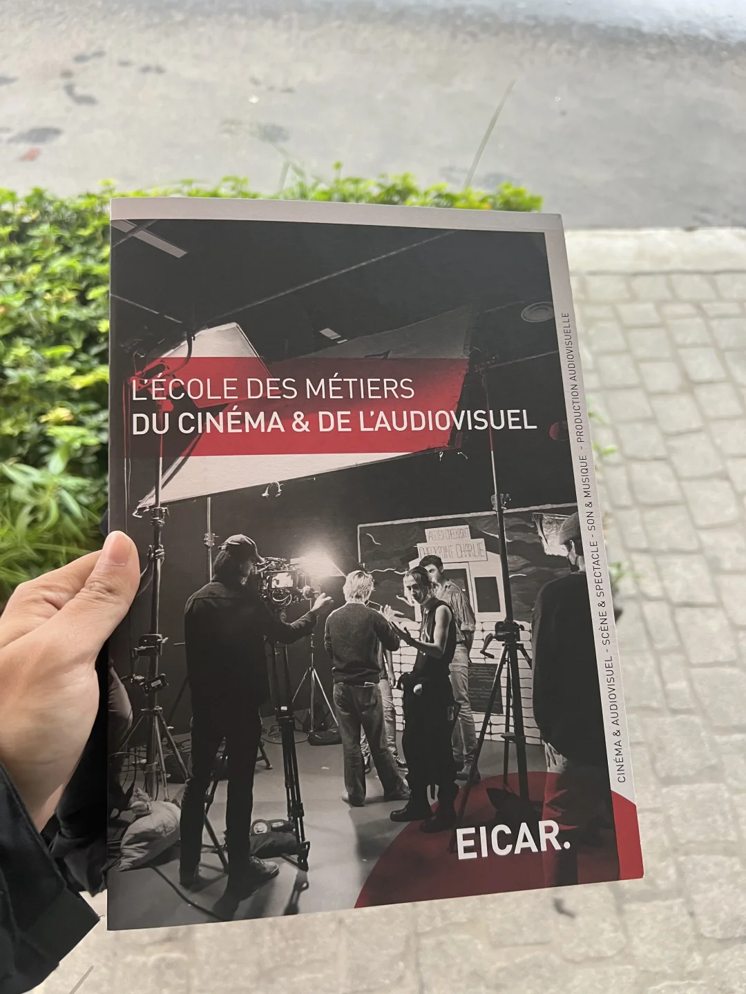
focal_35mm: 26
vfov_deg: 67.3
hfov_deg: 53.1
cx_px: 373
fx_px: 747
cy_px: 497
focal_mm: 5.7
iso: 125
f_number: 1.5
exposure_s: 1/85
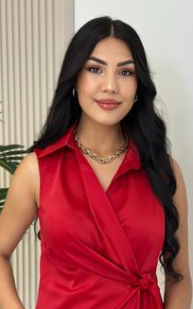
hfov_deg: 15.7
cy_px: 232
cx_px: 110
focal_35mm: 83
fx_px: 699
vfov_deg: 24.7
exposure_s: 1/141
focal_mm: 6.86
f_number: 1.78
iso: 80
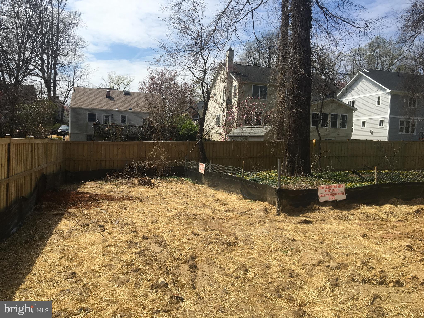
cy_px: 159
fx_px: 355
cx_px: 212
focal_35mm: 29
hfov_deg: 61.7
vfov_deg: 48.2
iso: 25
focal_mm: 4.15
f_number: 2.2
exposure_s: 1/1923
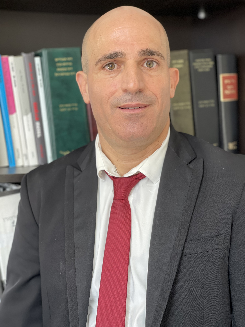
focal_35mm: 64
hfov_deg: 22.9
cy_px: 164
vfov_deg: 30.3
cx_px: 122
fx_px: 604
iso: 125
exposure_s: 1/100
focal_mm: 7.5
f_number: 2.2
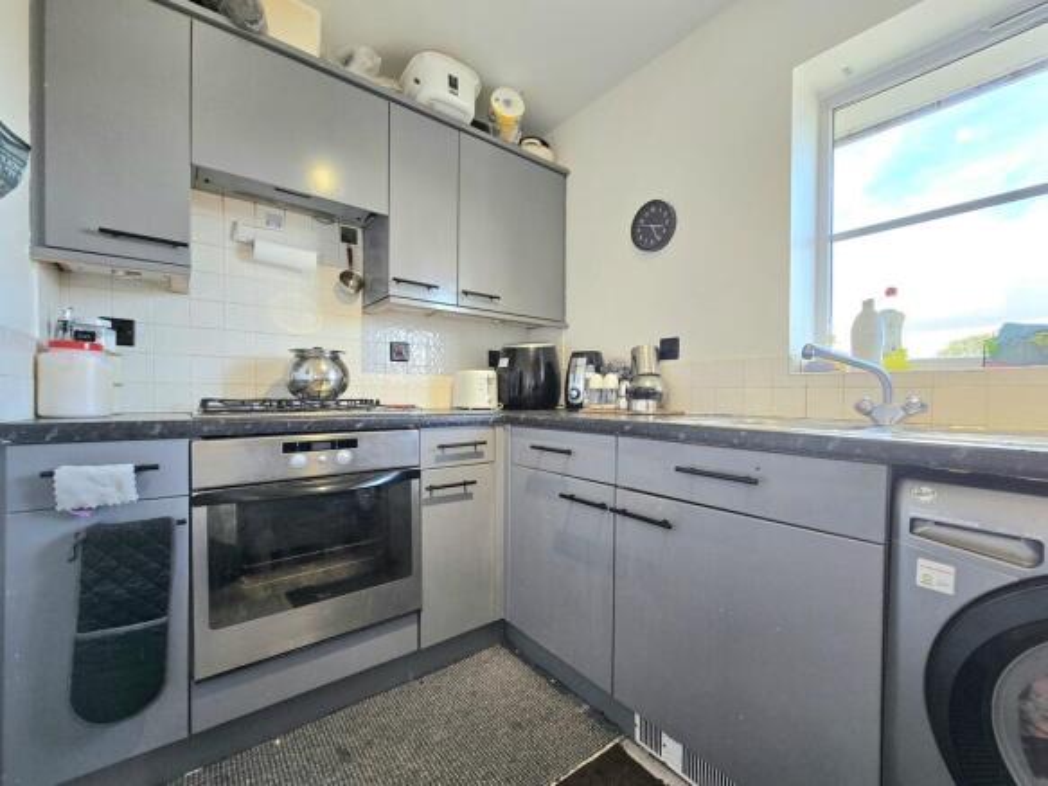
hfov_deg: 106.2
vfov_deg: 89.9
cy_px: 393
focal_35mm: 13
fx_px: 393
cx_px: 524
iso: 80
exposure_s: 1/50.3
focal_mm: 2.2
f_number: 2.2
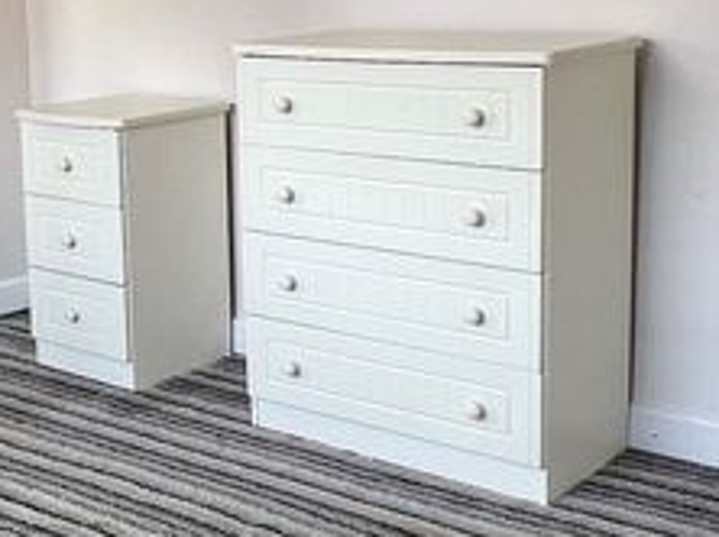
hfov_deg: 32.0
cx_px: 243
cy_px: 194
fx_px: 1245
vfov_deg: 24.3
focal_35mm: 60
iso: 80
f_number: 1.8
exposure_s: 1/99
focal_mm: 1.57
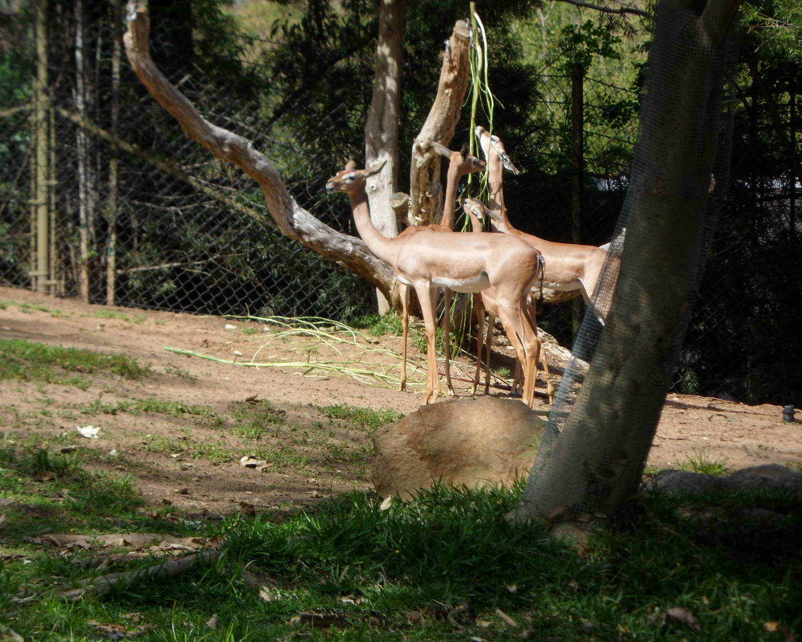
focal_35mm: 282
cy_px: 322
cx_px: 412
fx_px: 6694
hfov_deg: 6.9
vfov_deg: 5.5
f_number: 5.9
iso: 80
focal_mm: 46.8
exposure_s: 1/250
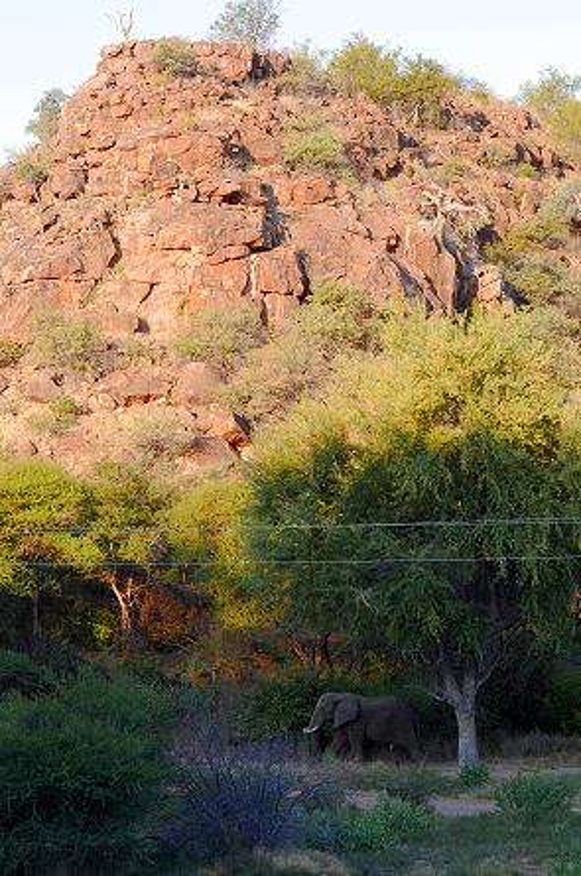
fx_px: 2552
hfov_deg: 13.0
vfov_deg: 19.5
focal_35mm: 105
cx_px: 290
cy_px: 438
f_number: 8
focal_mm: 70
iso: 400
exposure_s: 1/400
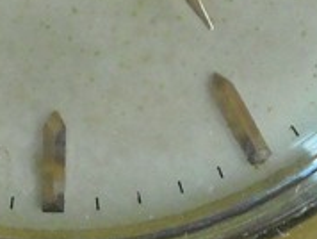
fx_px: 5539
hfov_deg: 3.3
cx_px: -5
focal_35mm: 604
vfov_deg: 2.5
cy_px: -155
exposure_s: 1/125
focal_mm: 17.1
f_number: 4.7
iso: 351
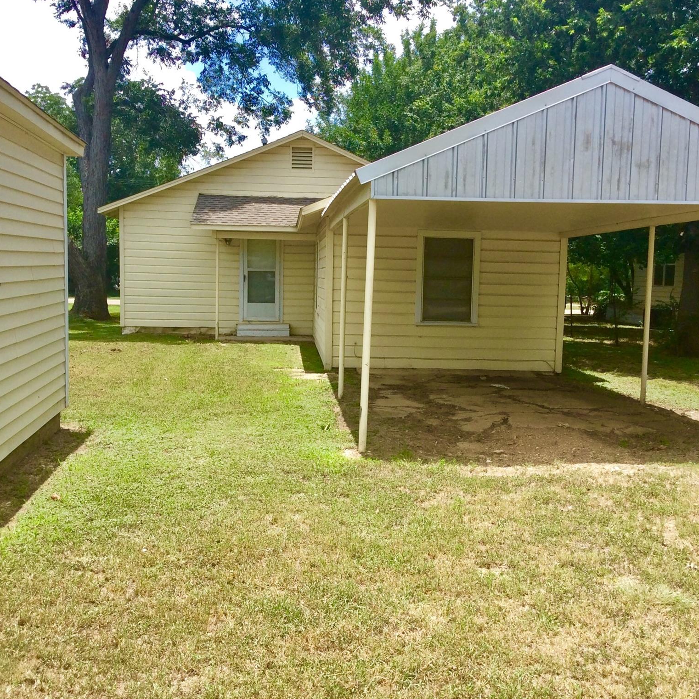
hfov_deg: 43.8
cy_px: 350
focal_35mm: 38
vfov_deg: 43.9
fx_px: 868
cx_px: 373
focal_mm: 3.3
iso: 32
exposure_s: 1/986
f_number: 2.4
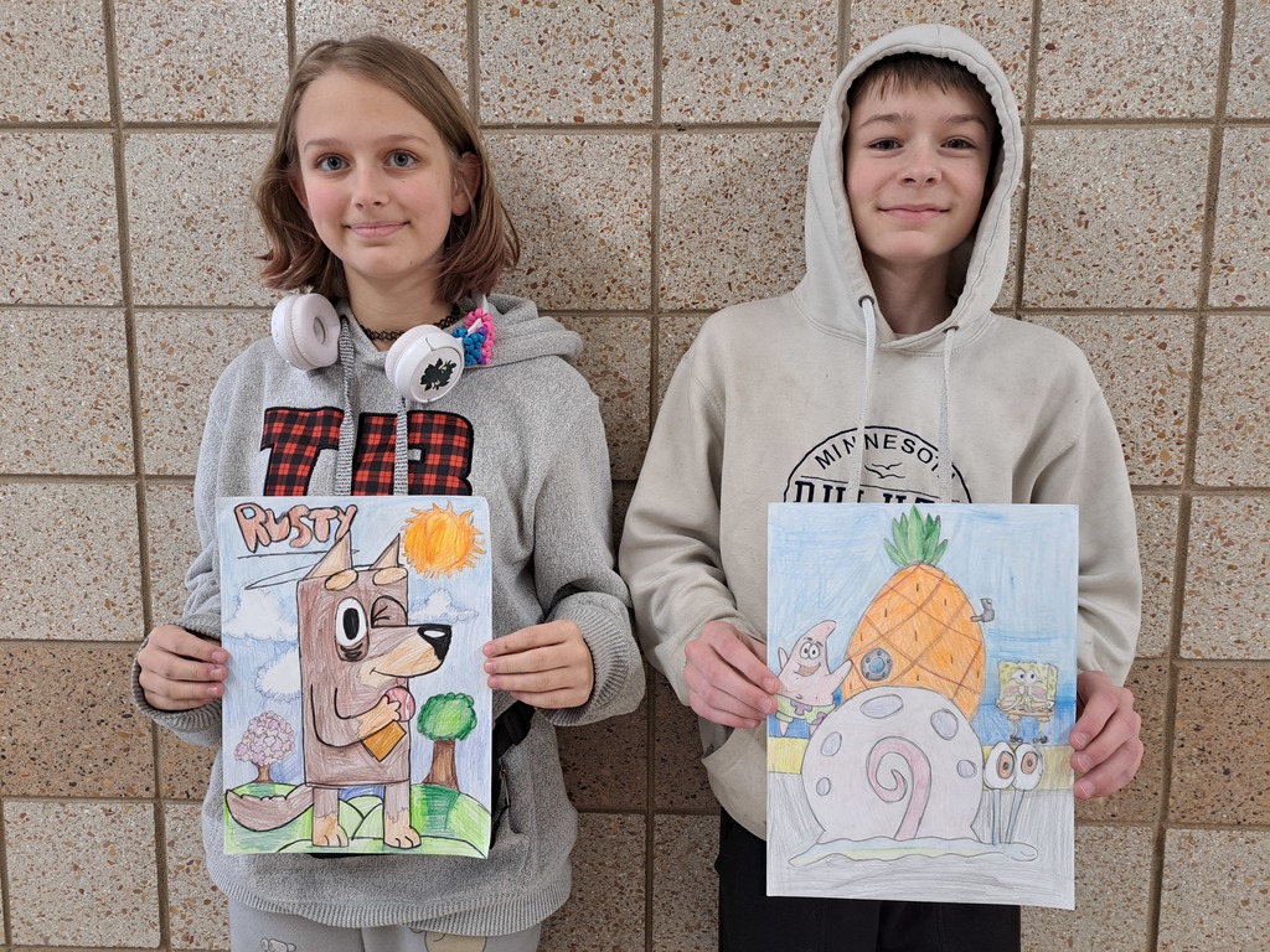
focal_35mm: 24
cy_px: 476
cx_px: 635
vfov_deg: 56.8
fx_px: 881
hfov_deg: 71.6
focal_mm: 5.23
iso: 160
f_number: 1.8
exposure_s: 1/60
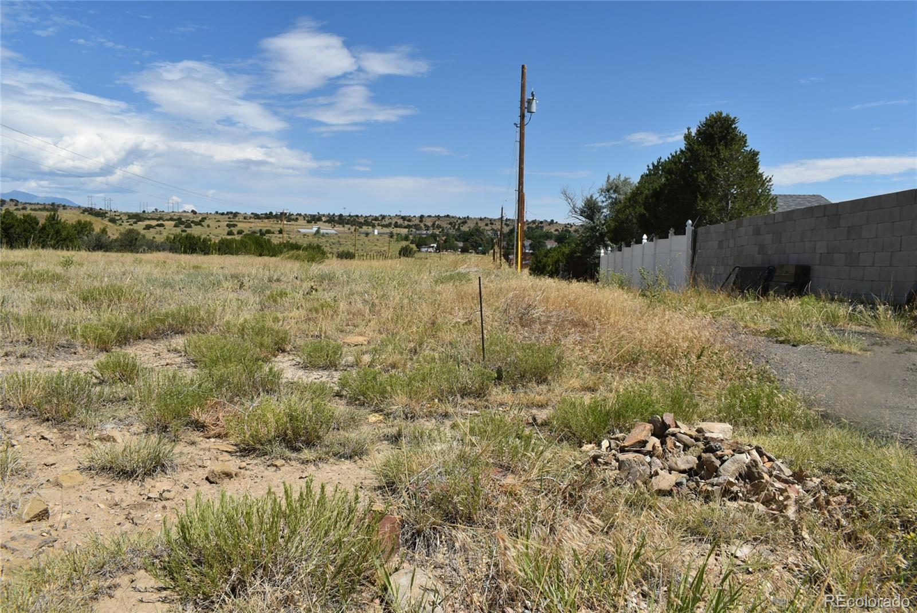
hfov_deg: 67.3
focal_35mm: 27
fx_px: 688
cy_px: 306
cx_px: 458
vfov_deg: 48.0
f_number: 9
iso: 100
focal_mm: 18
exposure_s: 1/320
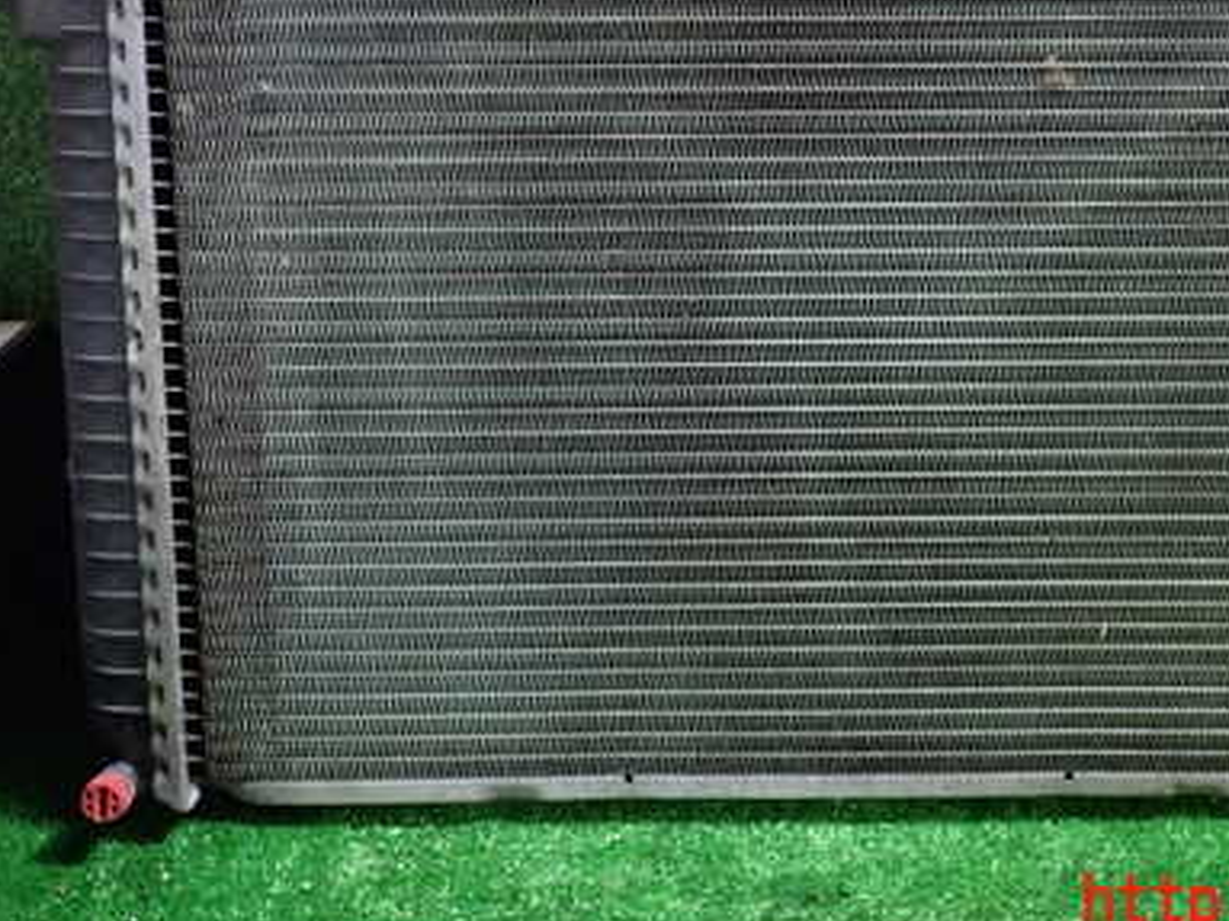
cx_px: 844
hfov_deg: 39.8
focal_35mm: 47
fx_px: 1668
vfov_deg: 30.3
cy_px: 221
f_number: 2.3
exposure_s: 1/30
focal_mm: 5.4
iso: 500
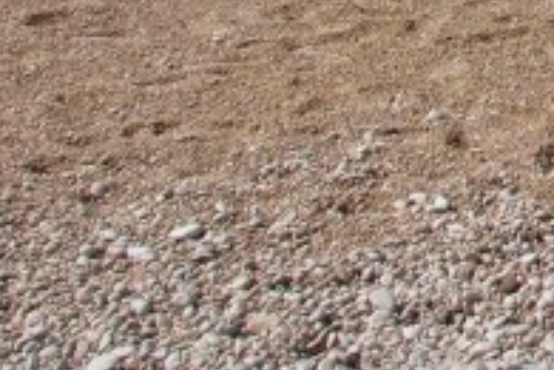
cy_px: -544
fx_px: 2447
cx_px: 1428
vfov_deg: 7.9
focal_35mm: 159
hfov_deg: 10.6
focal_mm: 18
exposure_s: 1/320
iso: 100
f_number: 9
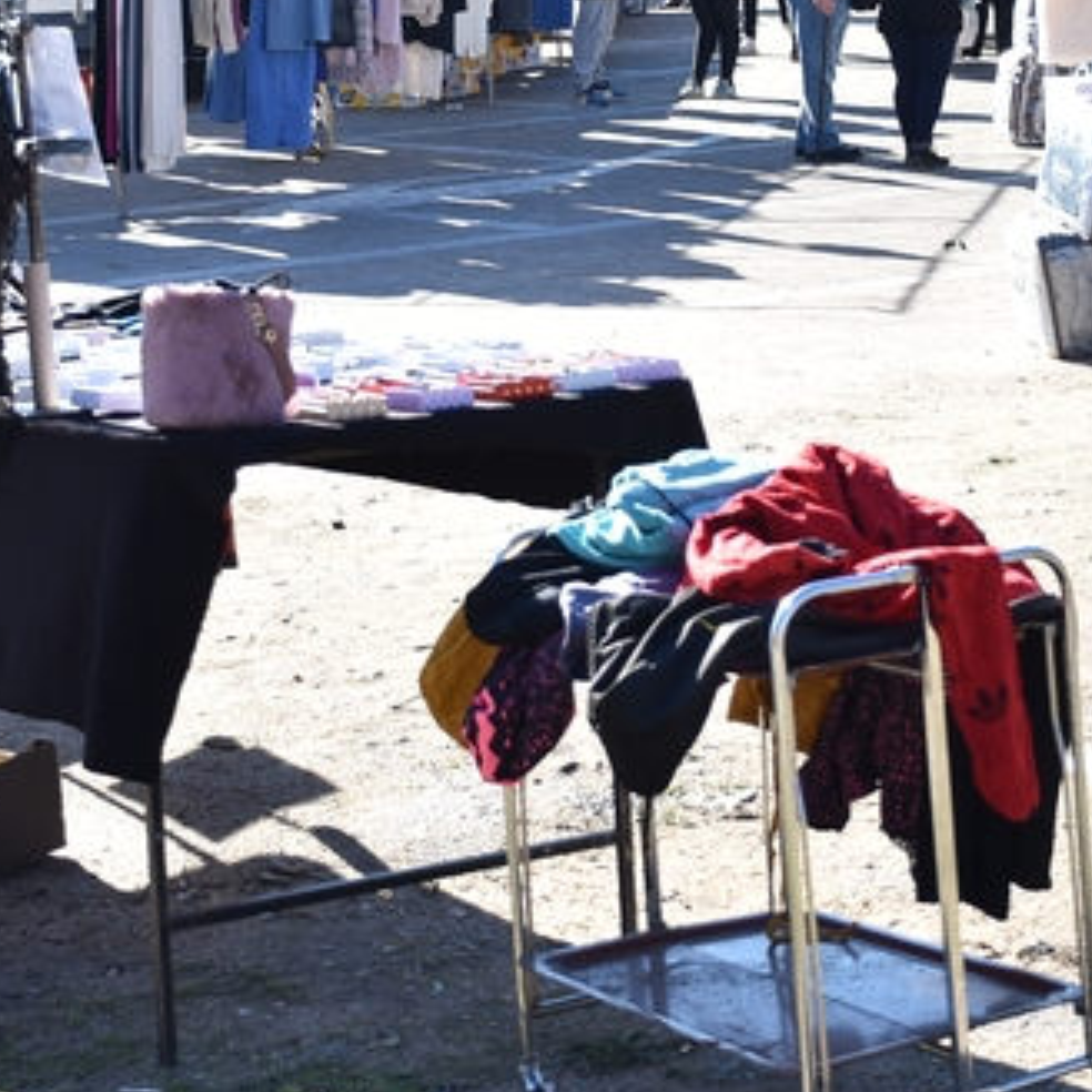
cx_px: 673
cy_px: 163
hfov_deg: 16.6
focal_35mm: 105
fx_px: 3747
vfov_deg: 16.4
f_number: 4
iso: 100
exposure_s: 1/250
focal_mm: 30
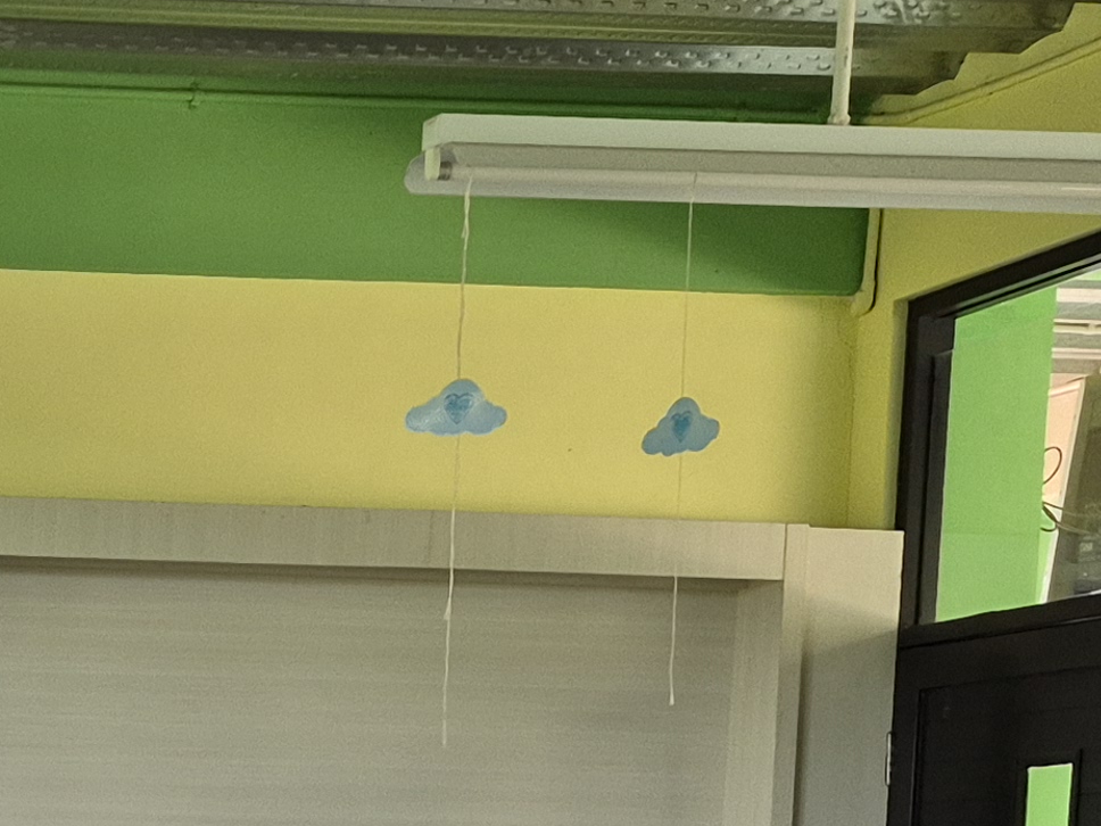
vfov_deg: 14.7
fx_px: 3022
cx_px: -646
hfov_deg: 18.0
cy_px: 1160
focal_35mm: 95
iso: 100
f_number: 1.8
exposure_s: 1/100
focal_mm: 5.4
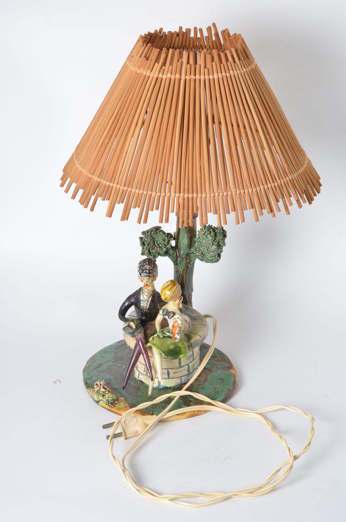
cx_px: 173
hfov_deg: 18.1
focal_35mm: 75
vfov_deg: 27.0
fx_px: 1086
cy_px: 261
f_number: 11
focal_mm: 50
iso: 100
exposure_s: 1/125
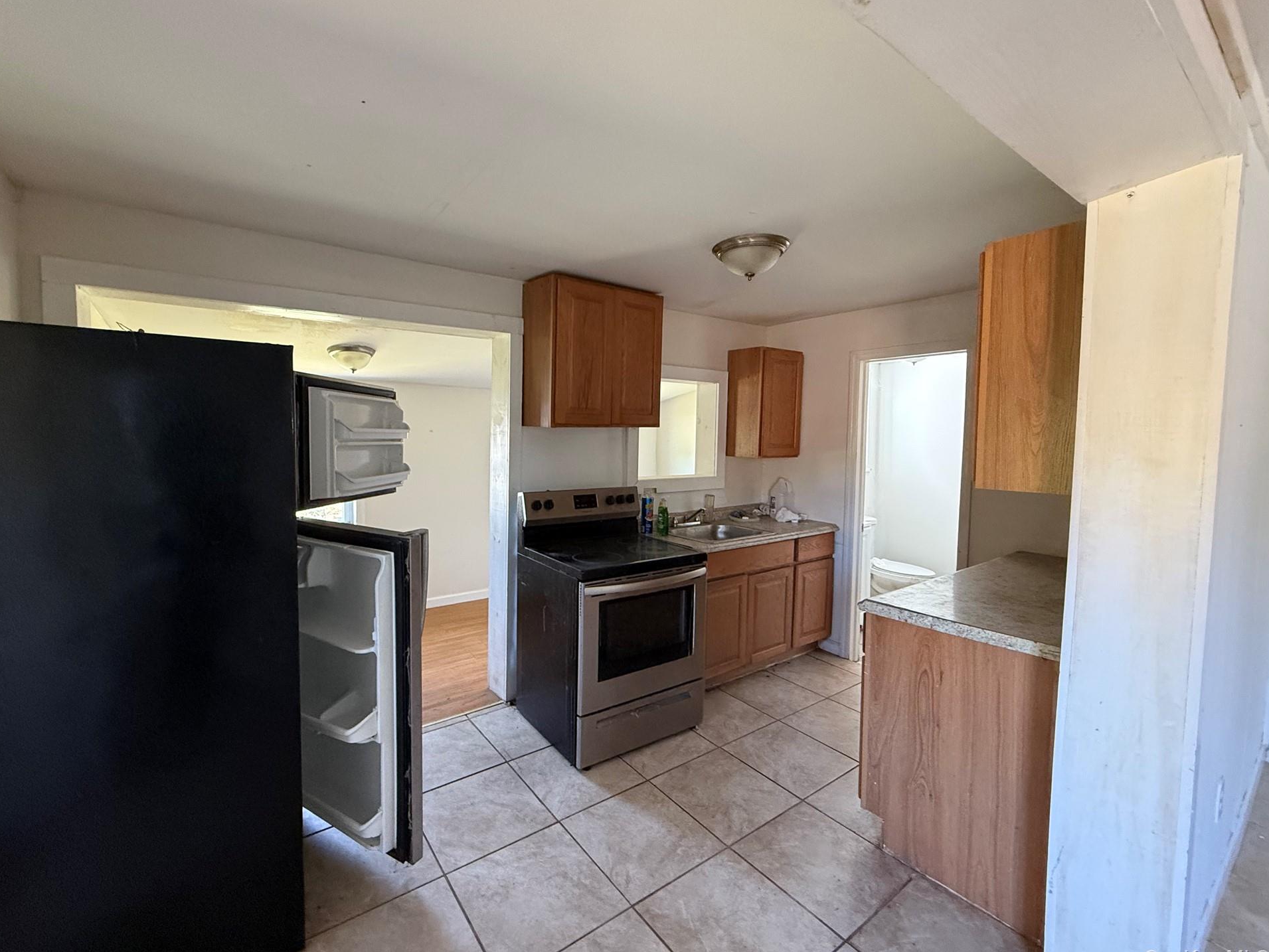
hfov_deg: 98.1
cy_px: 464
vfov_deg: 81.7
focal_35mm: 15
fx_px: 550
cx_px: 598
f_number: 2.2
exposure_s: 1/60
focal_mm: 2.22
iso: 500
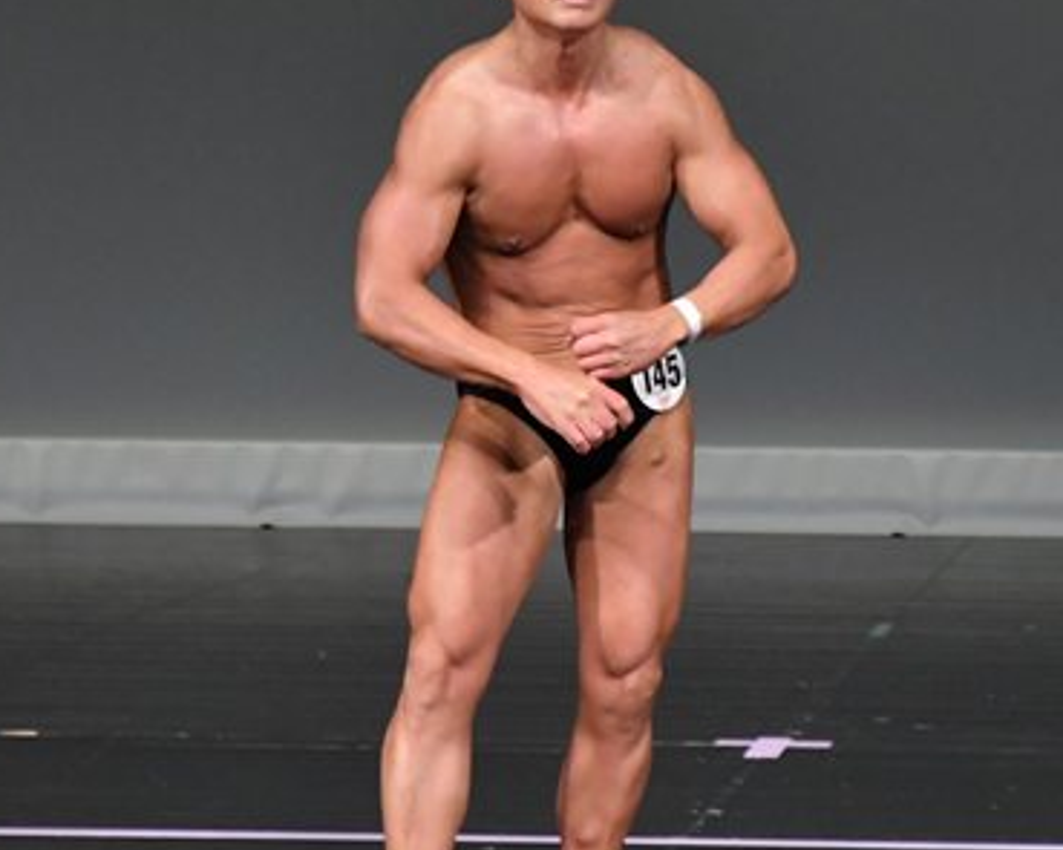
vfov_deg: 2.1
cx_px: 661
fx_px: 23243
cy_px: 354
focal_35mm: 739
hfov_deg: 2.6
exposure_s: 1/400
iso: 4000
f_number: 5.6
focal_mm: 250
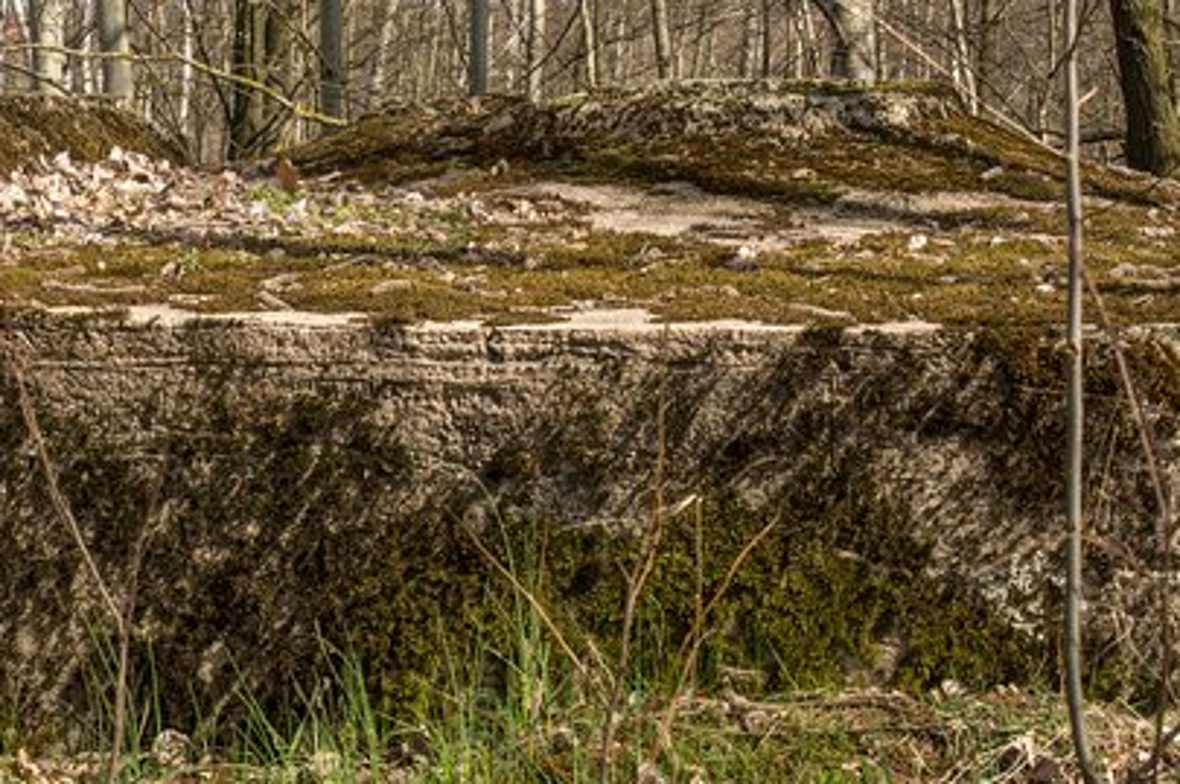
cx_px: 440
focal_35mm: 96
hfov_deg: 21.2
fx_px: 3140
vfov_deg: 14.2
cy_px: 252
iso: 100
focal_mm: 35
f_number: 8
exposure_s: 1/125
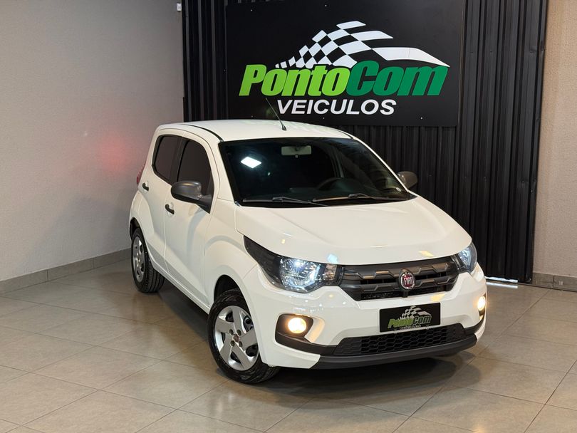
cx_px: 288
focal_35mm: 48
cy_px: 216
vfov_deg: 30.3
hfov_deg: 39.6
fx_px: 800
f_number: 1.78
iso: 160
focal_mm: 6.76
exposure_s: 1/60
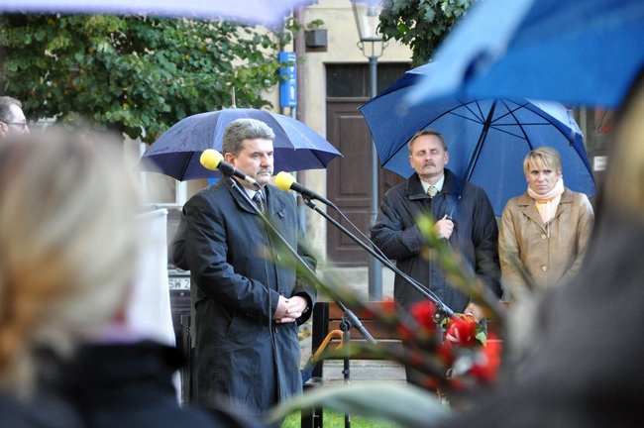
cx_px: 322
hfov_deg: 11.8
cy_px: 214
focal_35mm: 174
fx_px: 3109
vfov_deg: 7.9
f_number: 5.6
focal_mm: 116
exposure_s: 1/80
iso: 1600
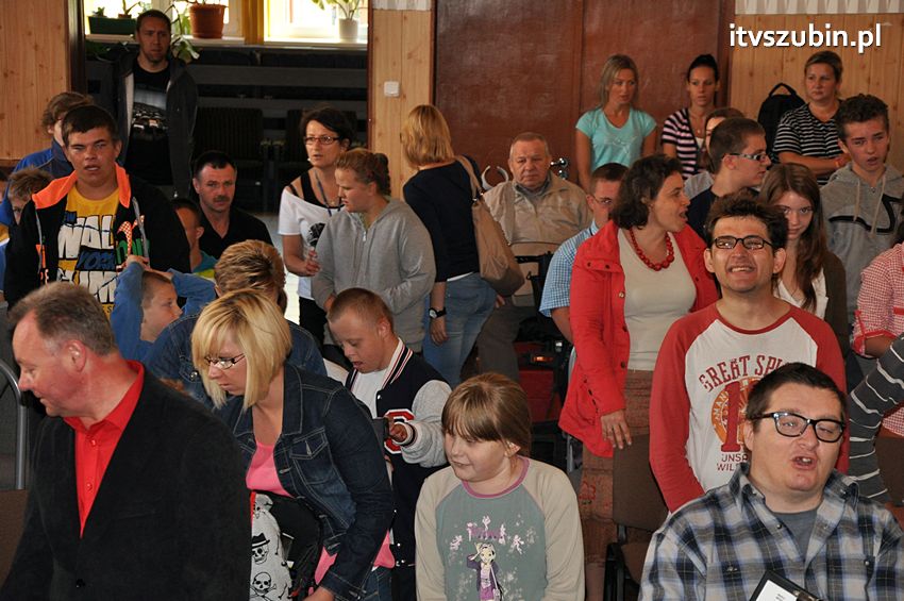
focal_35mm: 99
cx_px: 452
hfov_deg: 20.6
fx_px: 2484
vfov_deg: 13.8
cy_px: 300
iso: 800
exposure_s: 1/60
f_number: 5.3
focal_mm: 66
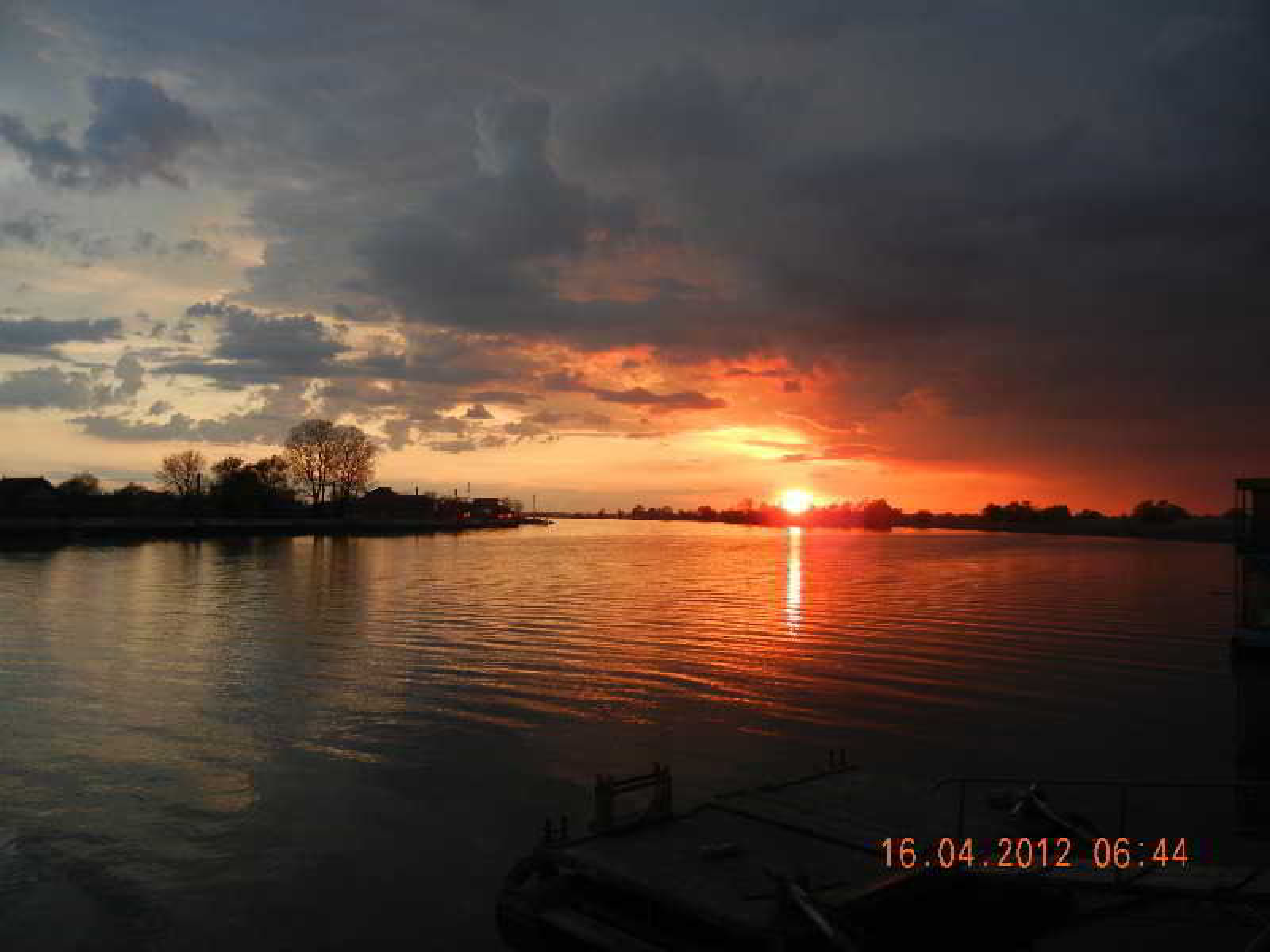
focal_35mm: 30
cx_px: 635
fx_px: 1101
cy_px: 476
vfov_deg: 46.8
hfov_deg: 60.0
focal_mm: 5.4
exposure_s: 1/126
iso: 160
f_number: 3.5
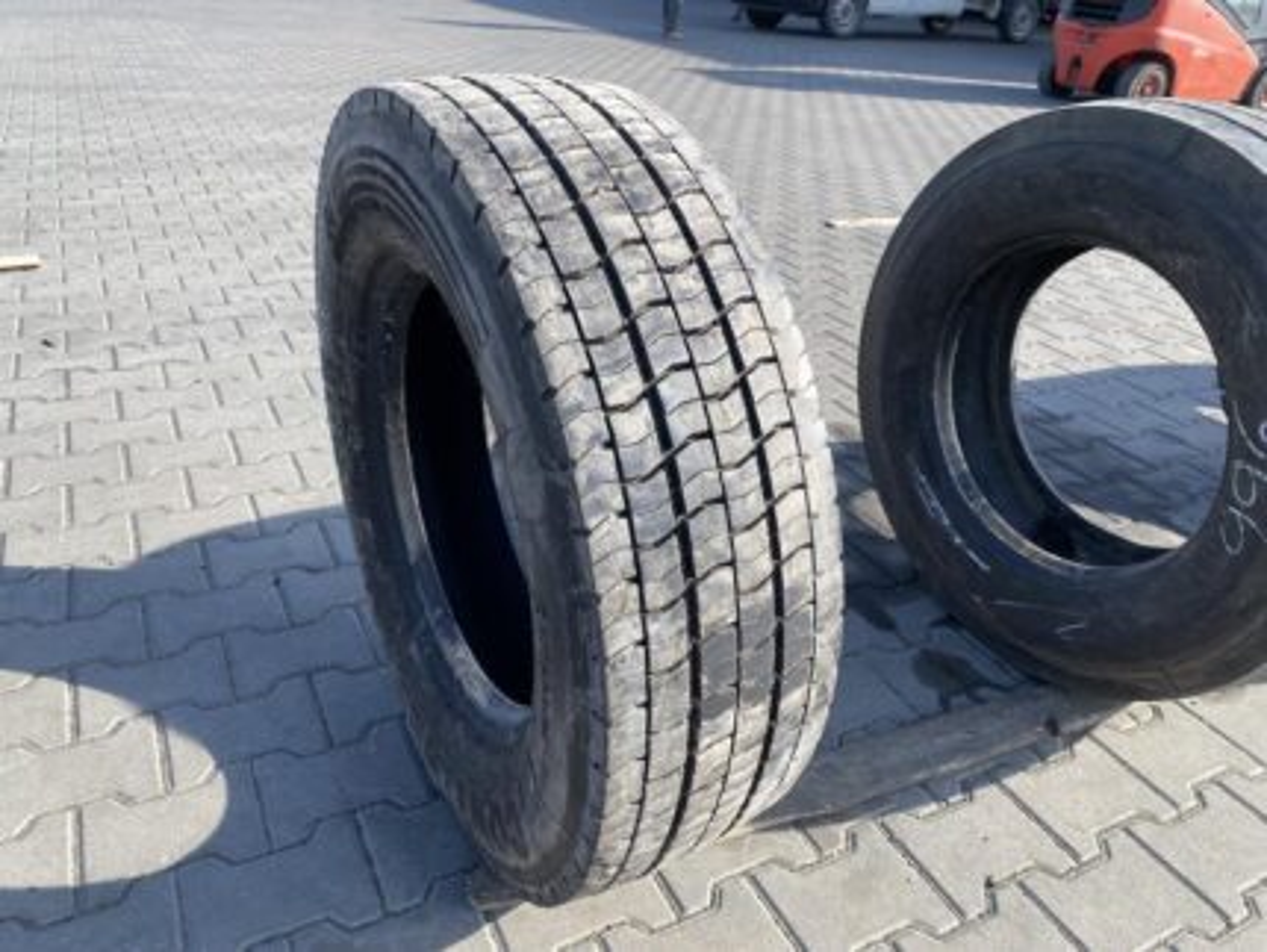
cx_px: 634
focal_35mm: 26
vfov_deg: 53.1
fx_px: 952
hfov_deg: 67.3
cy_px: 476
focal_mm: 4.25
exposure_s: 1/833
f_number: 1.8
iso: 32
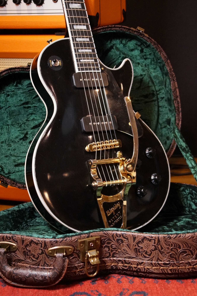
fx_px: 616
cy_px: 148
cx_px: 98
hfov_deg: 18.2
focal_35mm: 75
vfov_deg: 27.0
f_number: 5
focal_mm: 50
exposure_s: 1/250
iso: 3200
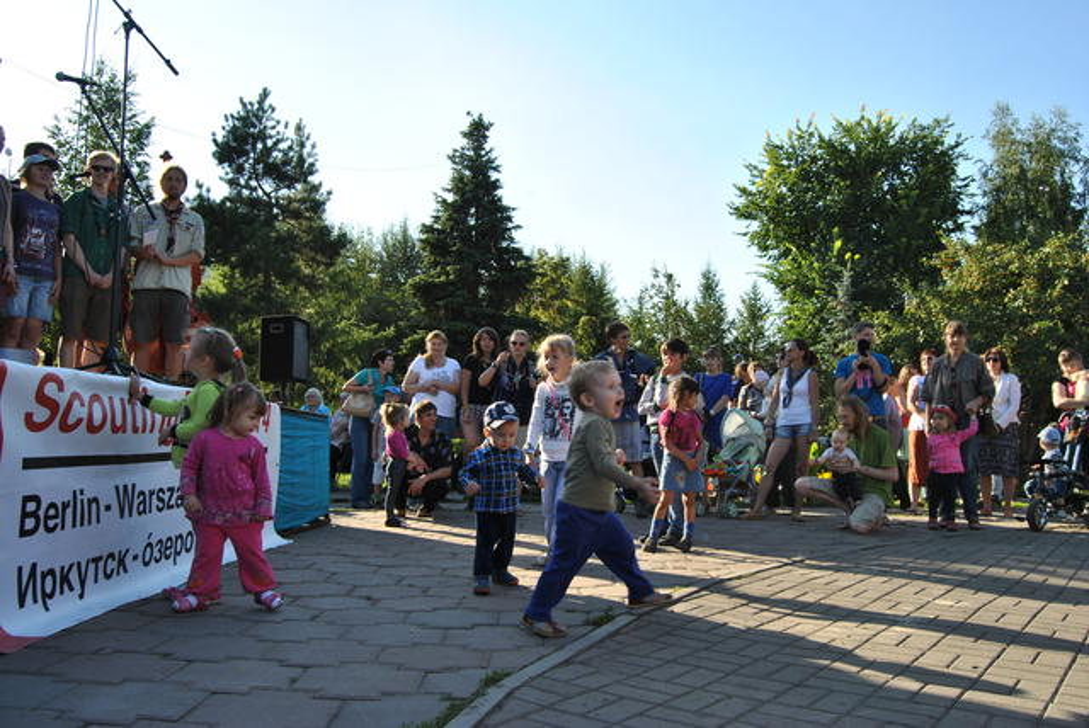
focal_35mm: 27
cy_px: 364
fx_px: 817
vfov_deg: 48.0
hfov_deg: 67.3
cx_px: 544
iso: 100
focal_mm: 18
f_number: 6.3
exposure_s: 1/160
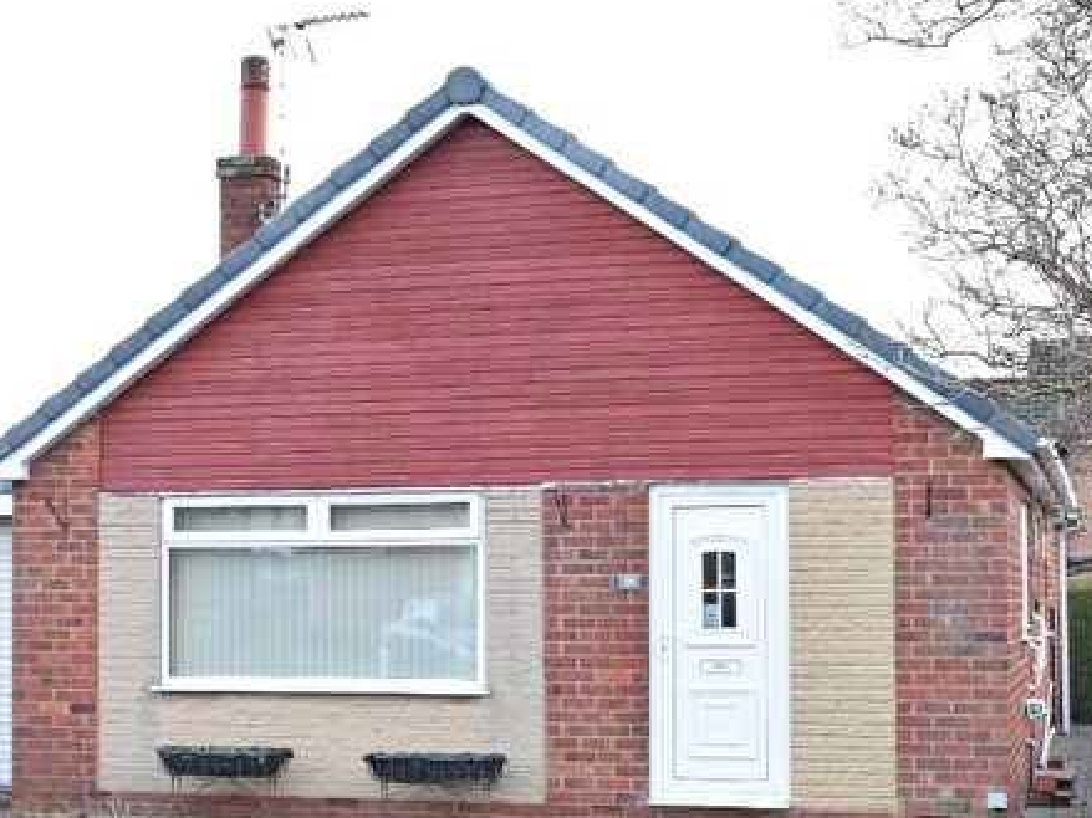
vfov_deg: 21.9
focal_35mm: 67
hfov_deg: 29.0
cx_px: 445
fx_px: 2106
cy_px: 523
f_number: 9
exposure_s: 1/125
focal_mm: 29
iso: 800
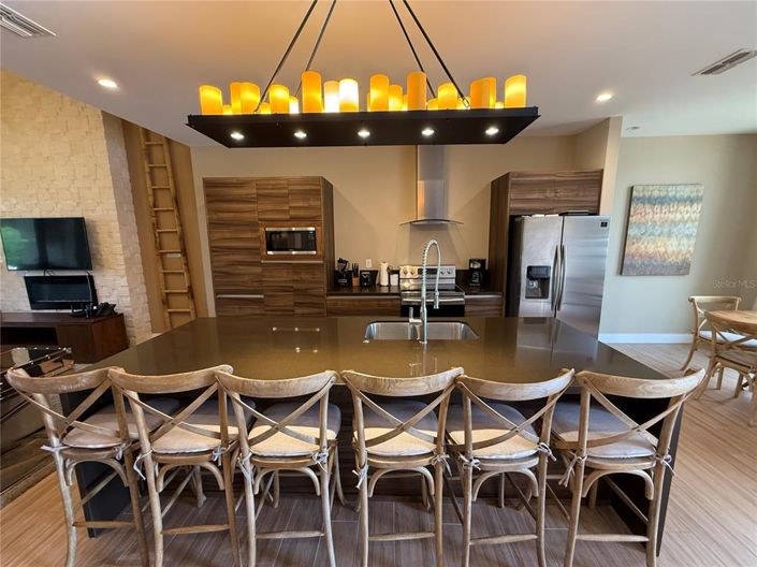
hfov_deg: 102.1
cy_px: 284
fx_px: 306
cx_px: 378
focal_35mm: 14
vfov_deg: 85.6
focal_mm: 2.22
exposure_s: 1/60
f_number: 2.2
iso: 320
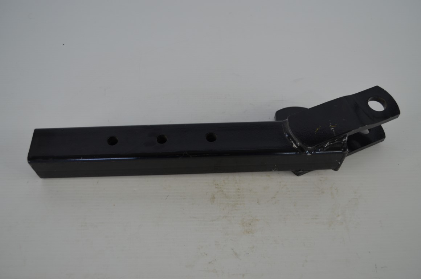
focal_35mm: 33
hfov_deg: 57.3
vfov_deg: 39.8
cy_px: 140
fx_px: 385
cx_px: 210
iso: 400
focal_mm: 22
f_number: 4.5
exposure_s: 1/80
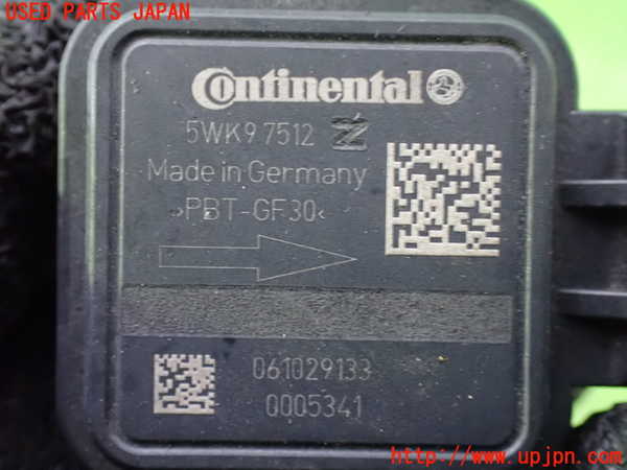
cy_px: 235
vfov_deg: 35.1
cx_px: 314
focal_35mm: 41
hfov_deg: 45.8
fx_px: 743
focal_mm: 7.31
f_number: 2.8
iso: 1600
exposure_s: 1/13
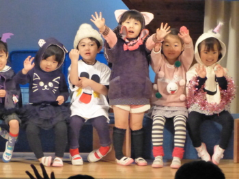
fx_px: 1587
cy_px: 90
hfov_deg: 8.6
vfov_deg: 6.5
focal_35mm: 230
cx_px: 120
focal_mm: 37.7
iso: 2500
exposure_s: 1/125
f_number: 3.9
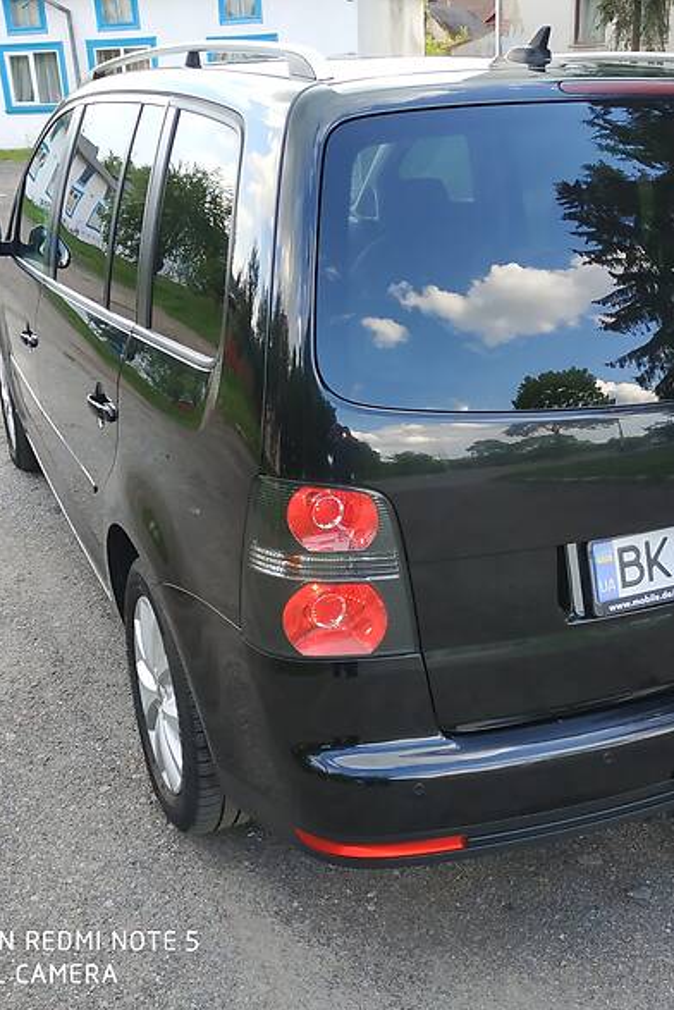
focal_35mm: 34
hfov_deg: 38.6
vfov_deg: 55.8
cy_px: 513
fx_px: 954
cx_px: 426
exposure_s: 1/236
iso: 250
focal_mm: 3.9
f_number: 1.9
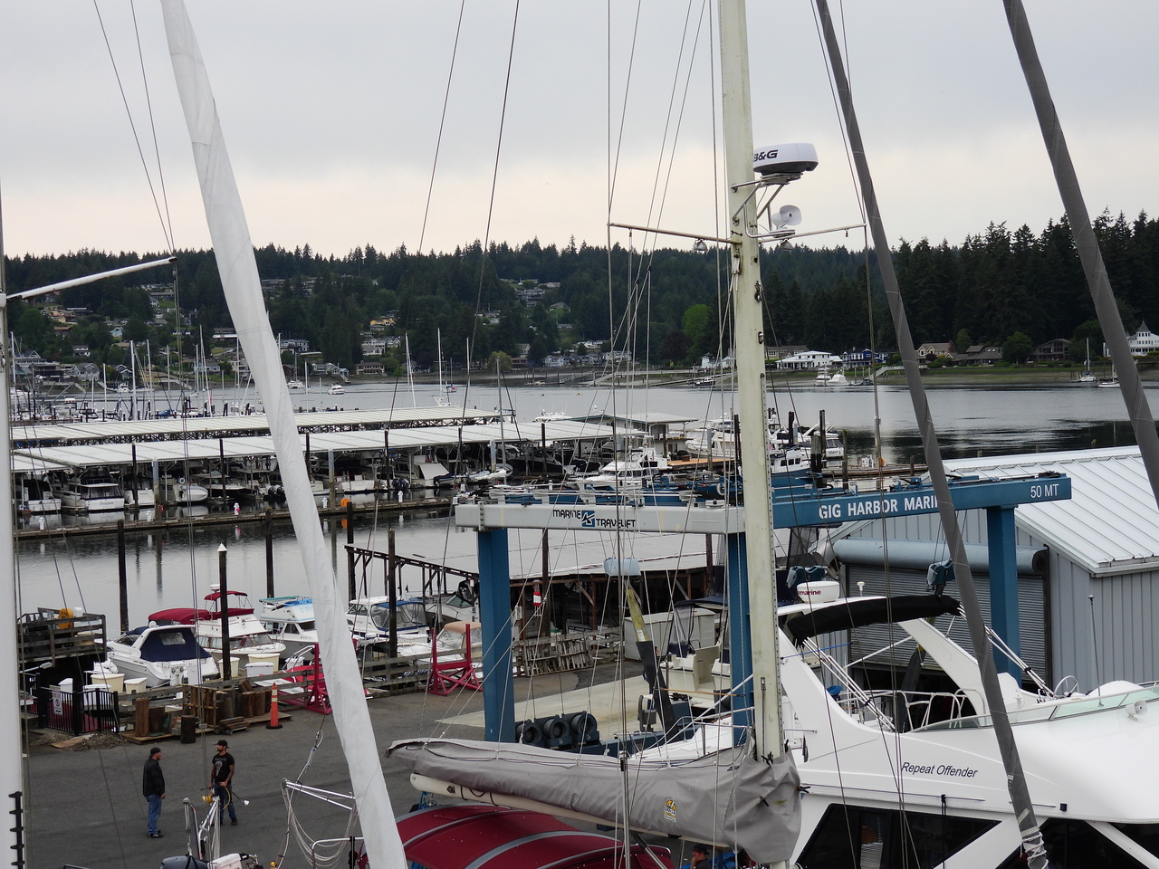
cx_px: 580
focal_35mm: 70
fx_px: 2344
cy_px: 434
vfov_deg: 21.0
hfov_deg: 27.8
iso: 100
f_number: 3.5
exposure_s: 1/500
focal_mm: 12.5
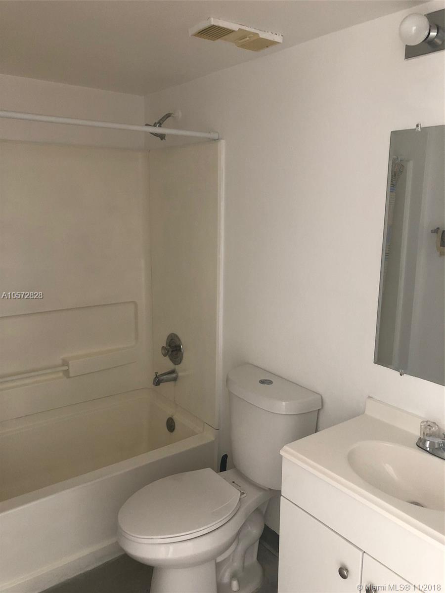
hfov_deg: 49.7
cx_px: 222
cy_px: 296
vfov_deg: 63.4
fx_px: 480
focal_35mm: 28
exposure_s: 1/15
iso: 50
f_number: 1.8
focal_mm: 4
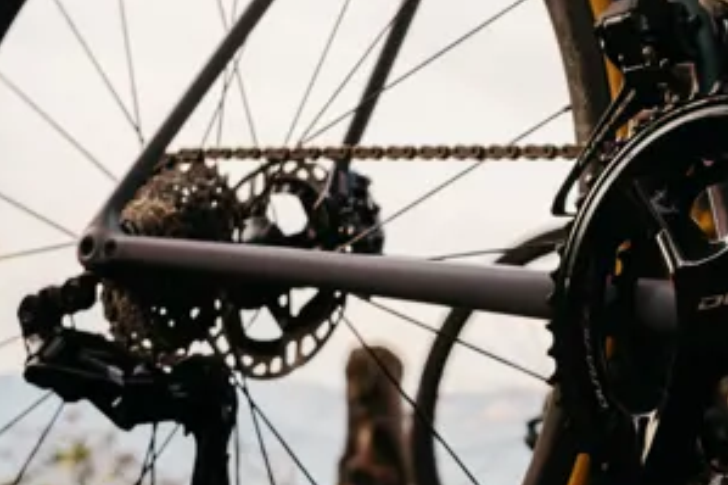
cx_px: 855
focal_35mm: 83
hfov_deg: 22.7
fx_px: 1677
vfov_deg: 15.8
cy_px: -96
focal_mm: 31
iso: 200
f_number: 5.6
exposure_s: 1/400
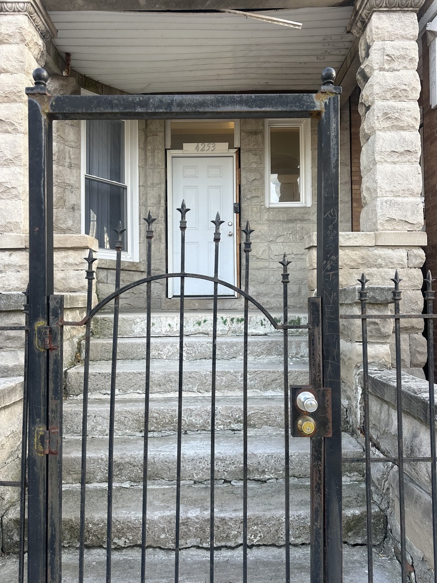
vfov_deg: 71.6
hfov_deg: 56.8
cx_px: 218
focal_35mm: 24
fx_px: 404
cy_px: 292
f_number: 1.78
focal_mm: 6.86
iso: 80
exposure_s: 1/335
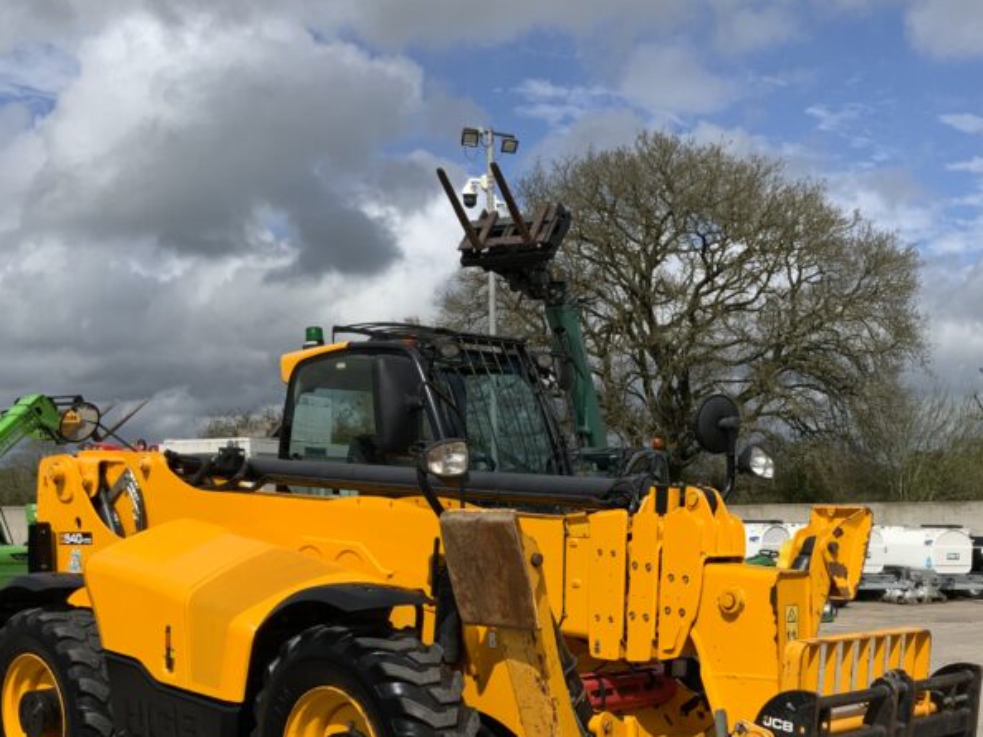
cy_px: 619
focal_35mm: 50
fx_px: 1419
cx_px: 632
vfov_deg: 28.3
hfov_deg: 37.9
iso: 20
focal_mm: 3
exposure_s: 1/4065
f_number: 1.8
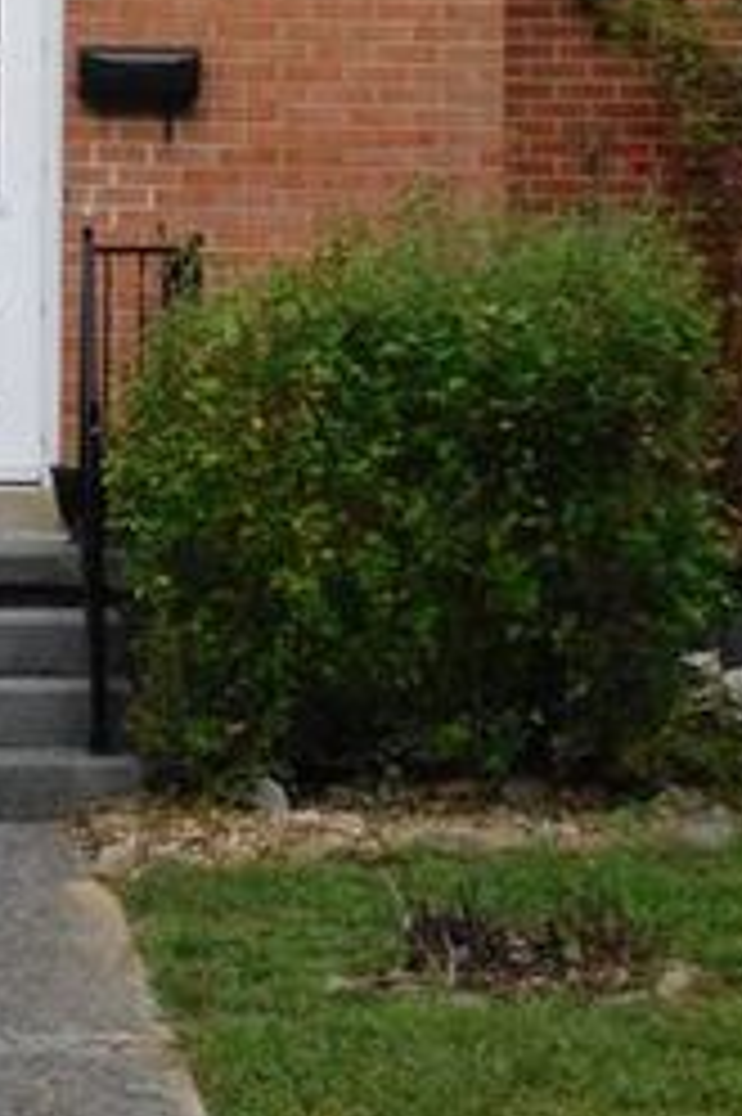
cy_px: 205
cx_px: -261
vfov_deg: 18.1
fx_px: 3467
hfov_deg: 11.8
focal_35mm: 112
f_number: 3.6
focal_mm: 7.1
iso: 125
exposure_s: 1/400
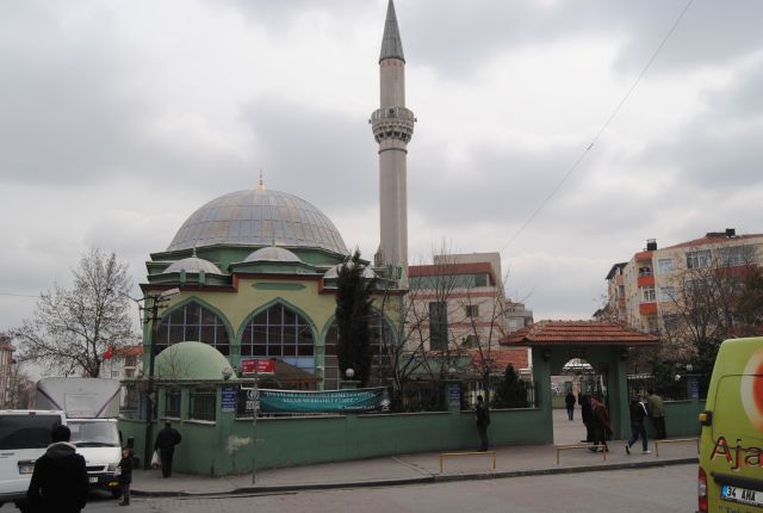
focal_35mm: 30
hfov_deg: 61.8
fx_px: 637
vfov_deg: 43.8
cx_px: 382
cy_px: 256
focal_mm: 20
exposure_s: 1/200
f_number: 9
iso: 100
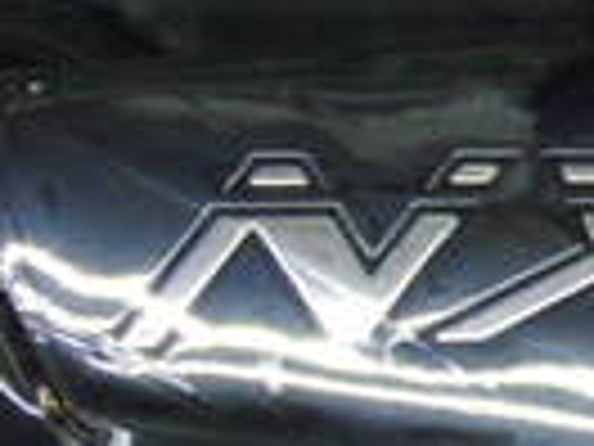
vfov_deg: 8.3
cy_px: 311
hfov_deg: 10.7
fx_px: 3072
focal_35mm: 179
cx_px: 828
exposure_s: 1/80
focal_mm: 6.42
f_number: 3.6
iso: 320
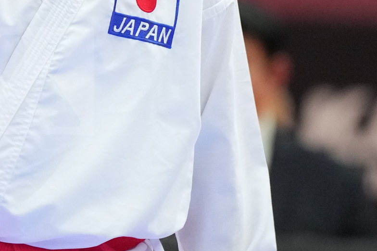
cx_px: 39
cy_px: -127
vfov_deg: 1.4
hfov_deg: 2.2
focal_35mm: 957
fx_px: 10017
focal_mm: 200
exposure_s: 1/1000
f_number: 2.8
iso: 3200
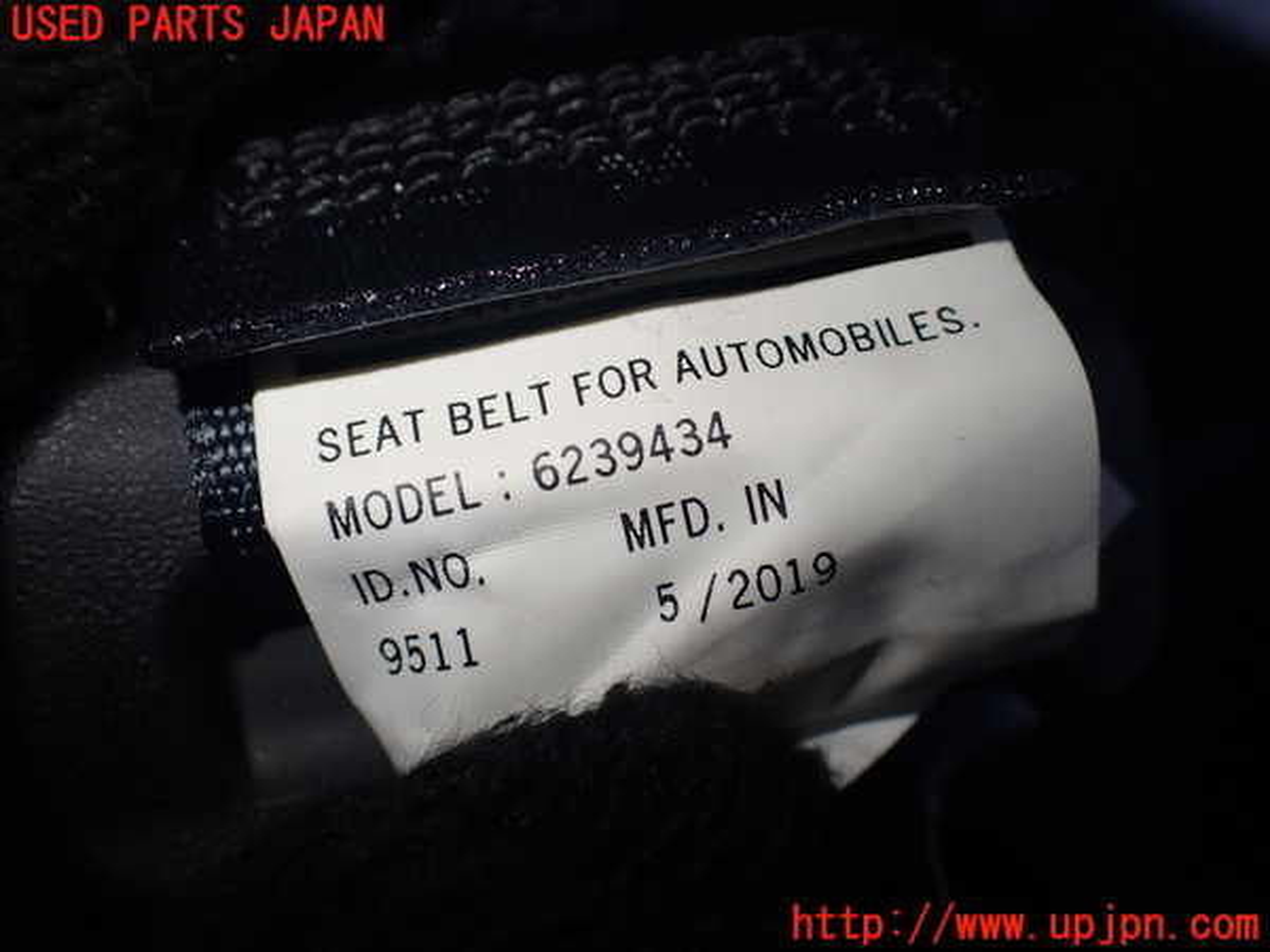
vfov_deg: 46.8
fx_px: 1101
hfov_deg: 60.0
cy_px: 476
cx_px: 635
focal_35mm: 30
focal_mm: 5.4
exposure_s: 1/160
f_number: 2.3
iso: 100
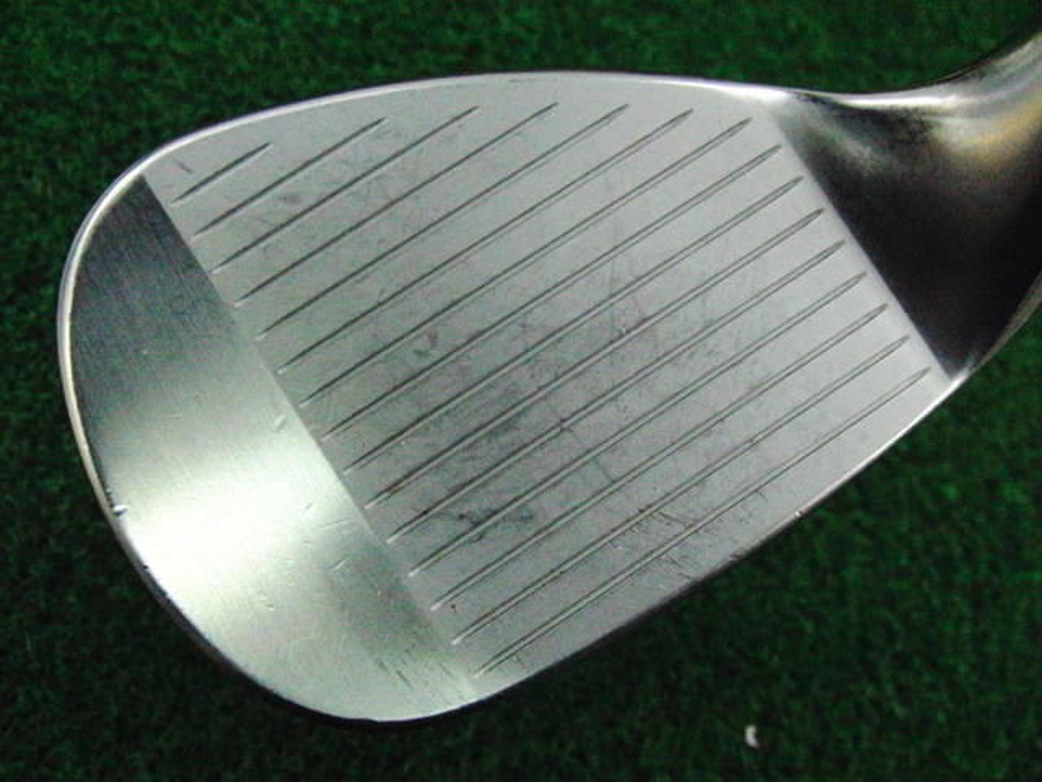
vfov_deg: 38.7
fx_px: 1114
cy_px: 391
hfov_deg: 50.1
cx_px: 521
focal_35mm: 37
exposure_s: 1/500
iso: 3200
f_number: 3.6
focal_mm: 6.42
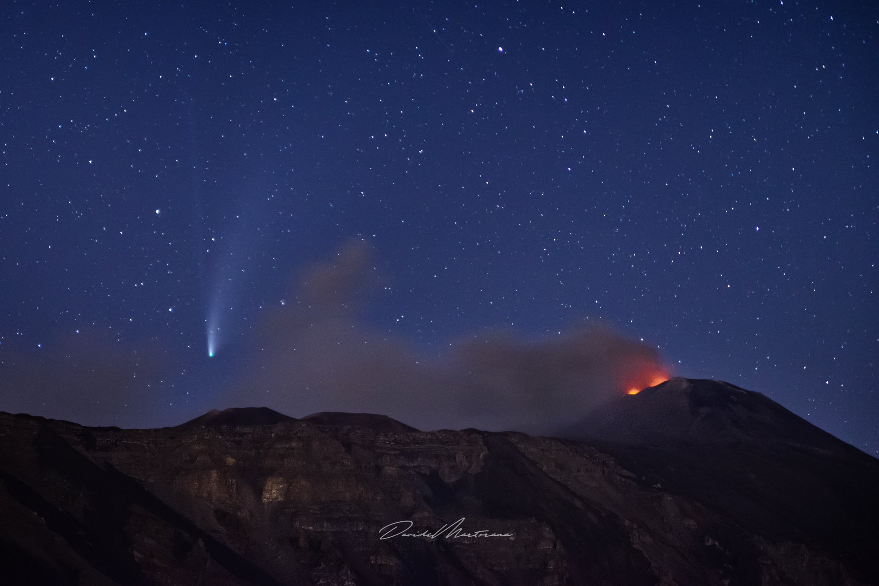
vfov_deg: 21.6
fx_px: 1538
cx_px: 440
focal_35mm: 63
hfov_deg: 31.9
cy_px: 293
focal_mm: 63
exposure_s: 10
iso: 3200
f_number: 2.8
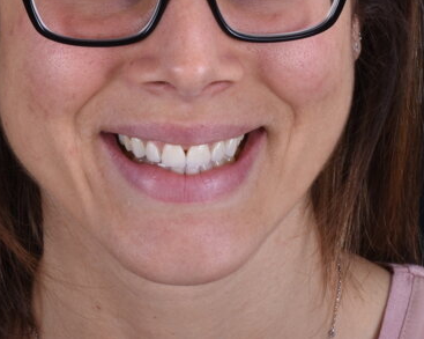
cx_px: 161
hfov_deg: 6.6
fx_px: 3701
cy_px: -9
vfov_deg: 5.2
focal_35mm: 295
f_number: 36
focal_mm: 85
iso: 125
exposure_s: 1/160
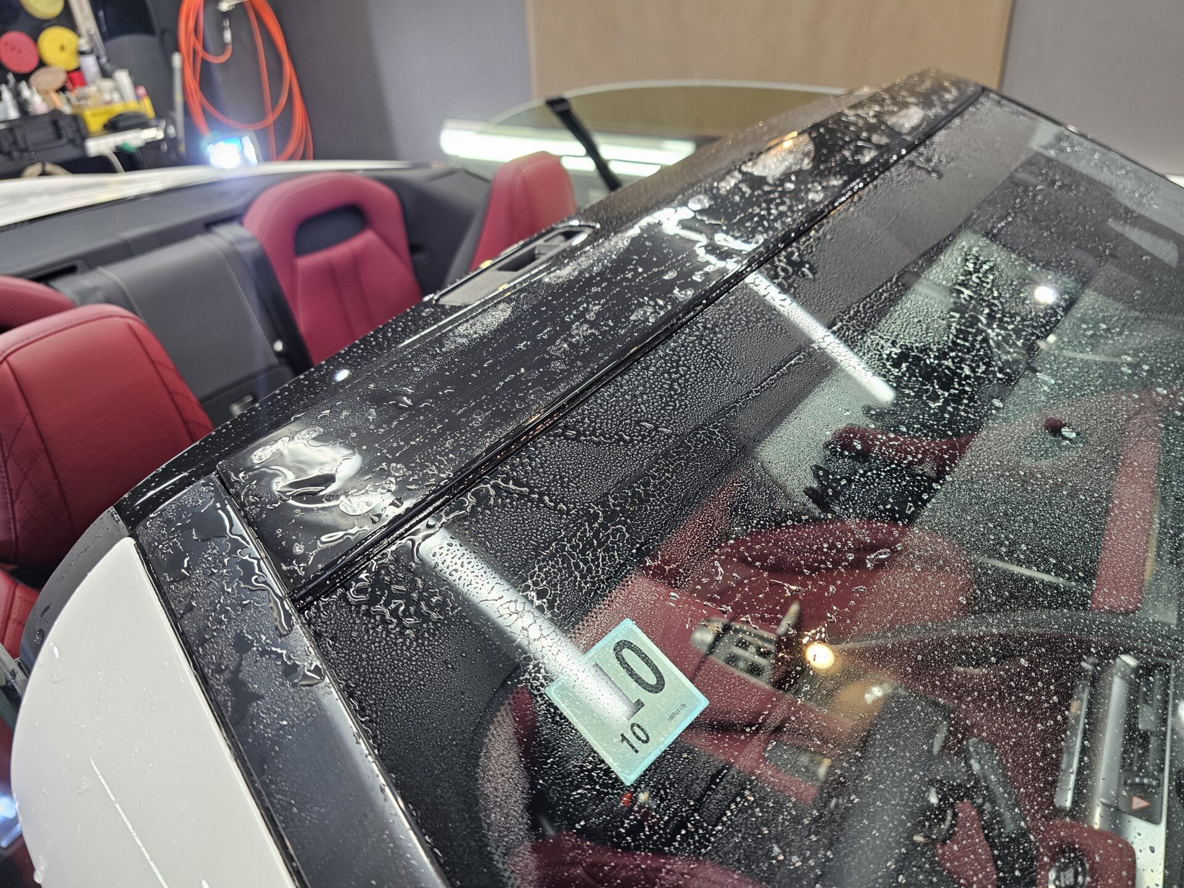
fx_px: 787
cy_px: 444
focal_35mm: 23
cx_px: 592
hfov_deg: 73.9
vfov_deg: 58.9
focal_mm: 6.3
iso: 160
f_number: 1.7
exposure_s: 1/100
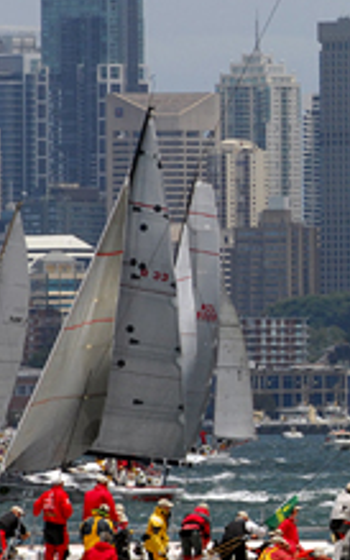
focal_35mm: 837
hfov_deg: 1.6
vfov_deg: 2.5
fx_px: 12766
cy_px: 228
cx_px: 641
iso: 400
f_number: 7.1
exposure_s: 1/1000
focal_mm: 200
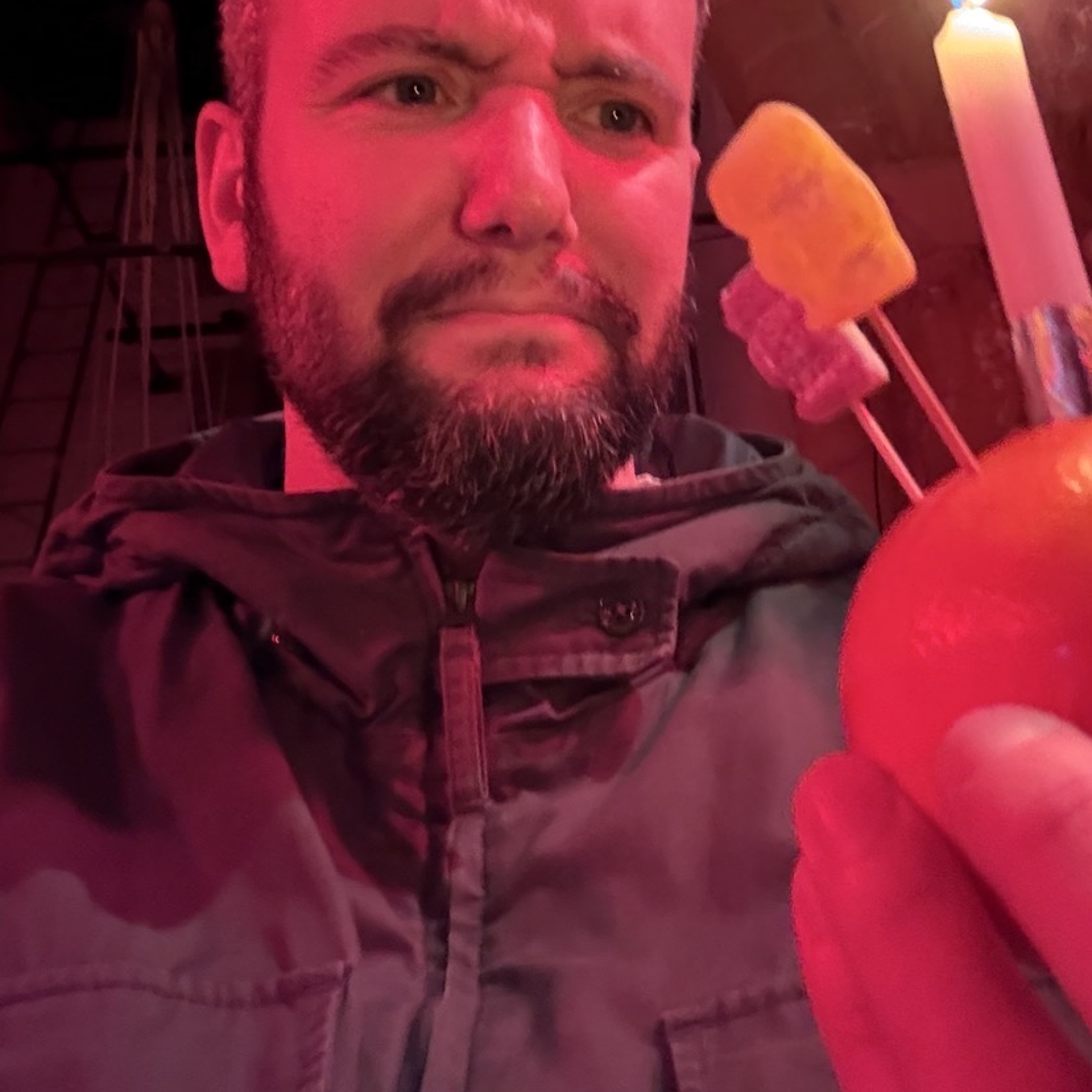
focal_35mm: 41
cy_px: 290
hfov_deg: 40.9
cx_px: 608
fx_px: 1463
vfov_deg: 39.9
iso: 640
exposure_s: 1/17
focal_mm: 2.69
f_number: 1.9
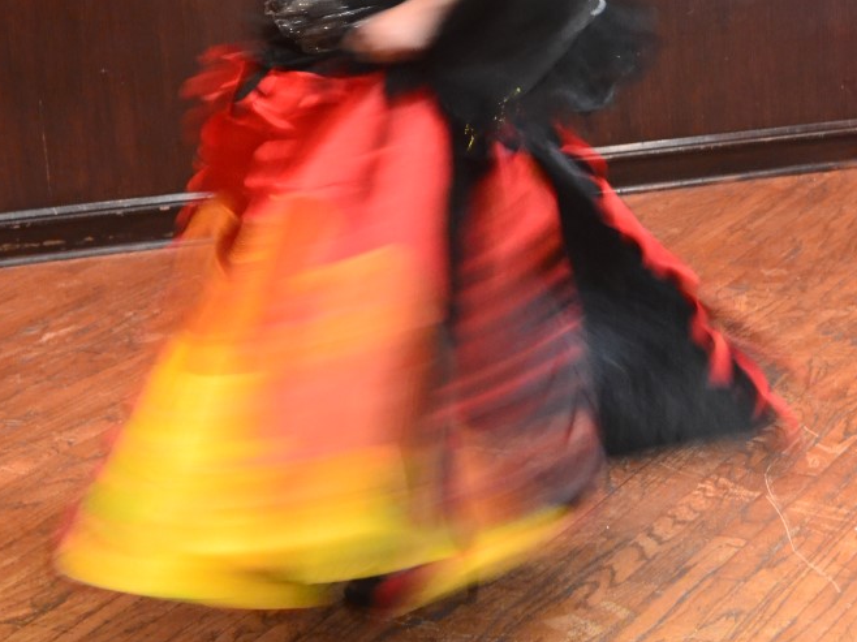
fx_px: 2500
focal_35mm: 101
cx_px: 380
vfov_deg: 14.5
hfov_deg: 19.4
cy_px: 61
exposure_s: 1/8
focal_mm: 40
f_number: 5.3
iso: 3200
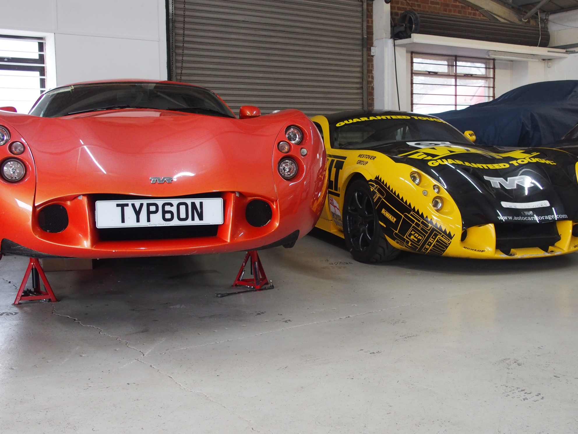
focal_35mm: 42
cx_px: 289
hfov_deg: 44.8
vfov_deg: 34.3
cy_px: 217
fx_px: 701
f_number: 2.8
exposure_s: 1/40
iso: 500
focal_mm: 9
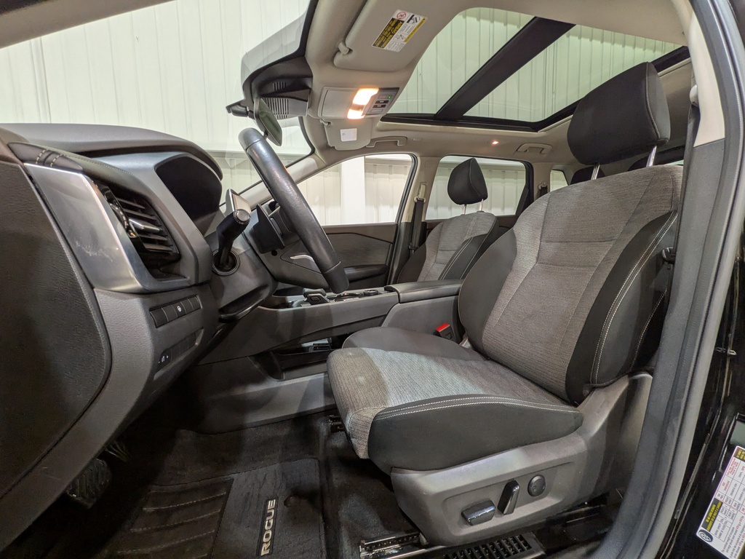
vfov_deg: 85.7
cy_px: 280
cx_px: 372
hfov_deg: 102.1
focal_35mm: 14
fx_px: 301
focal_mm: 1.83
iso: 91
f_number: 2.2
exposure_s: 1/40
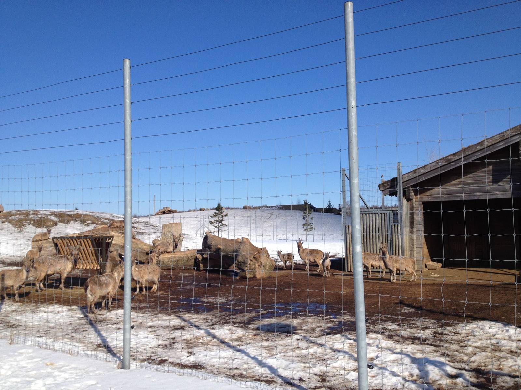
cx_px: 260
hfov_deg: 52.6
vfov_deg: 40.7
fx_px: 527
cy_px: 195
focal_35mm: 35
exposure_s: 1/2907
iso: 50
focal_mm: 4.28
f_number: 2.4
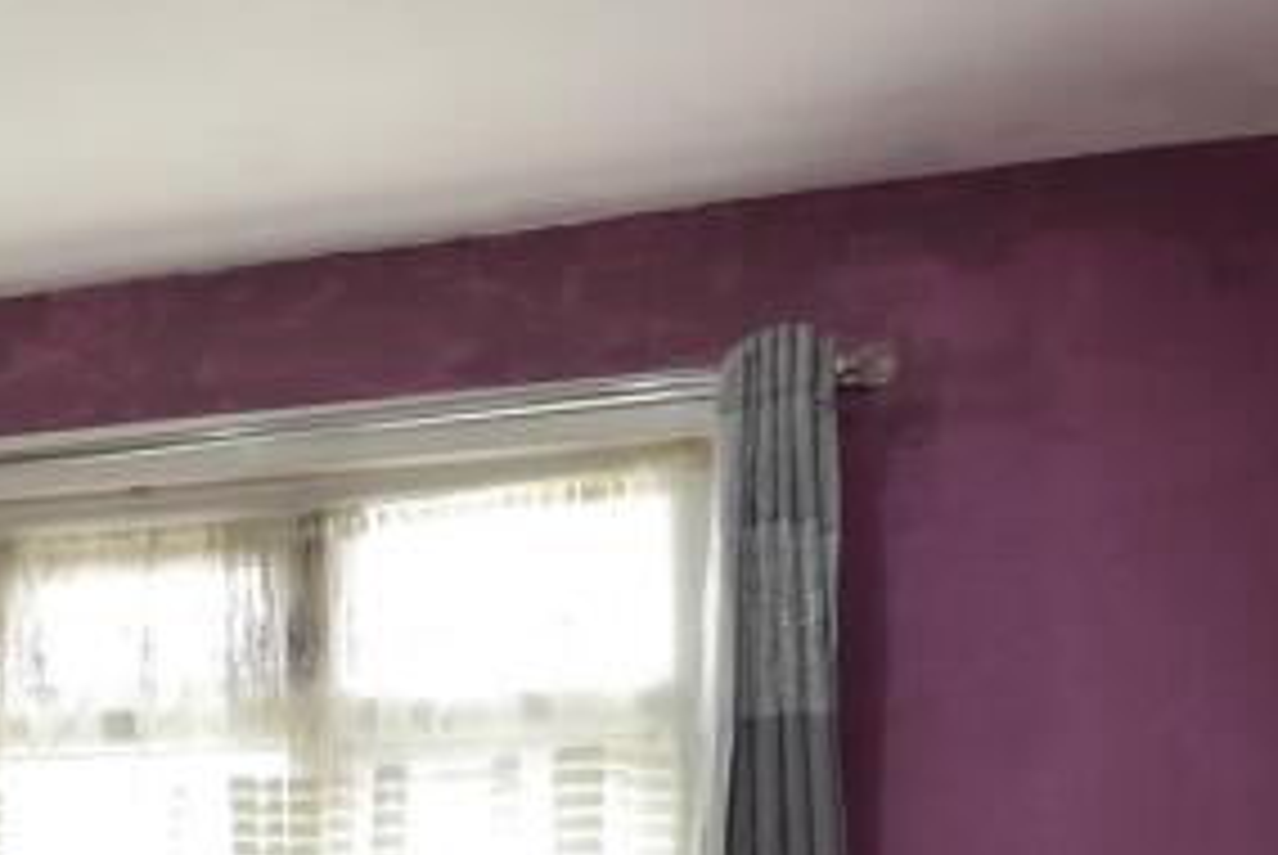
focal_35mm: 54
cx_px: -122
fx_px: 1919
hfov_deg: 32.5
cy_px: 1082
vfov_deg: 22.7
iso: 160
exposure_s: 1/5
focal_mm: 10
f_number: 8
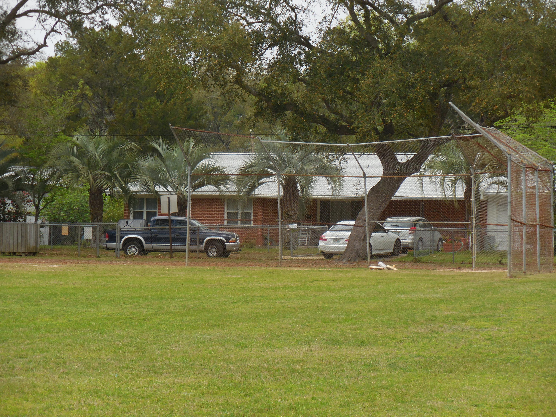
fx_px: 2393
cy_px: 208
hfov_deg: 13.3
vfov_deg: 10.0
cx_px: 278
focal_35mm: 149
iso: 125
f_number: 5.4
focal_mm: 26.8
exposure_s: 1/250
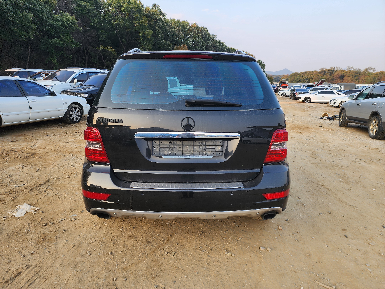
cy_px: 144
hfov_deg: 73.9
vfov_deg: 58.9
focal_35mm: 23
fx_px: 256
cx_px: 192
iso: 20
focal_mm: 6.4
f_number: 1.8
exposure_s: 1/180
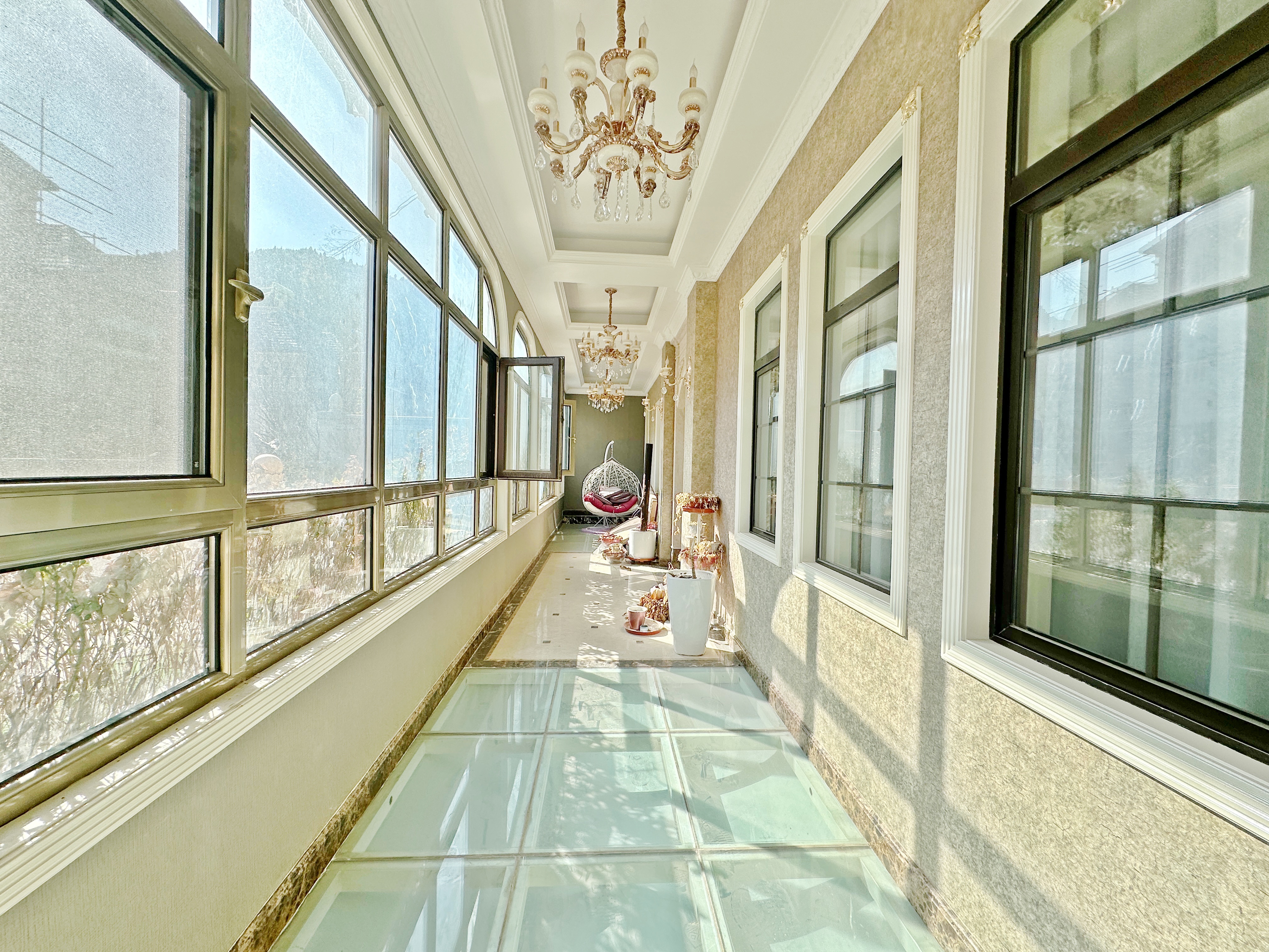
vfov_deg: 85.7
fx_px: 513
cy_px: 476
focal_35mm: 14
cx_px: 634
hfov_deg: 102.1
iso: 40
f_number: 2.2
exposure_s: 1/785
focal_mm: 2.22
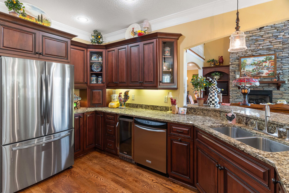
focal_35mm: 17
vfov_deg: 70.4
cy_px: 96
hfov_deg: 93.3
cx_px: 144
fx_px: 136
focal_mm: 17
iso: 800
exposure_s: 1/1.67
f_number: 8
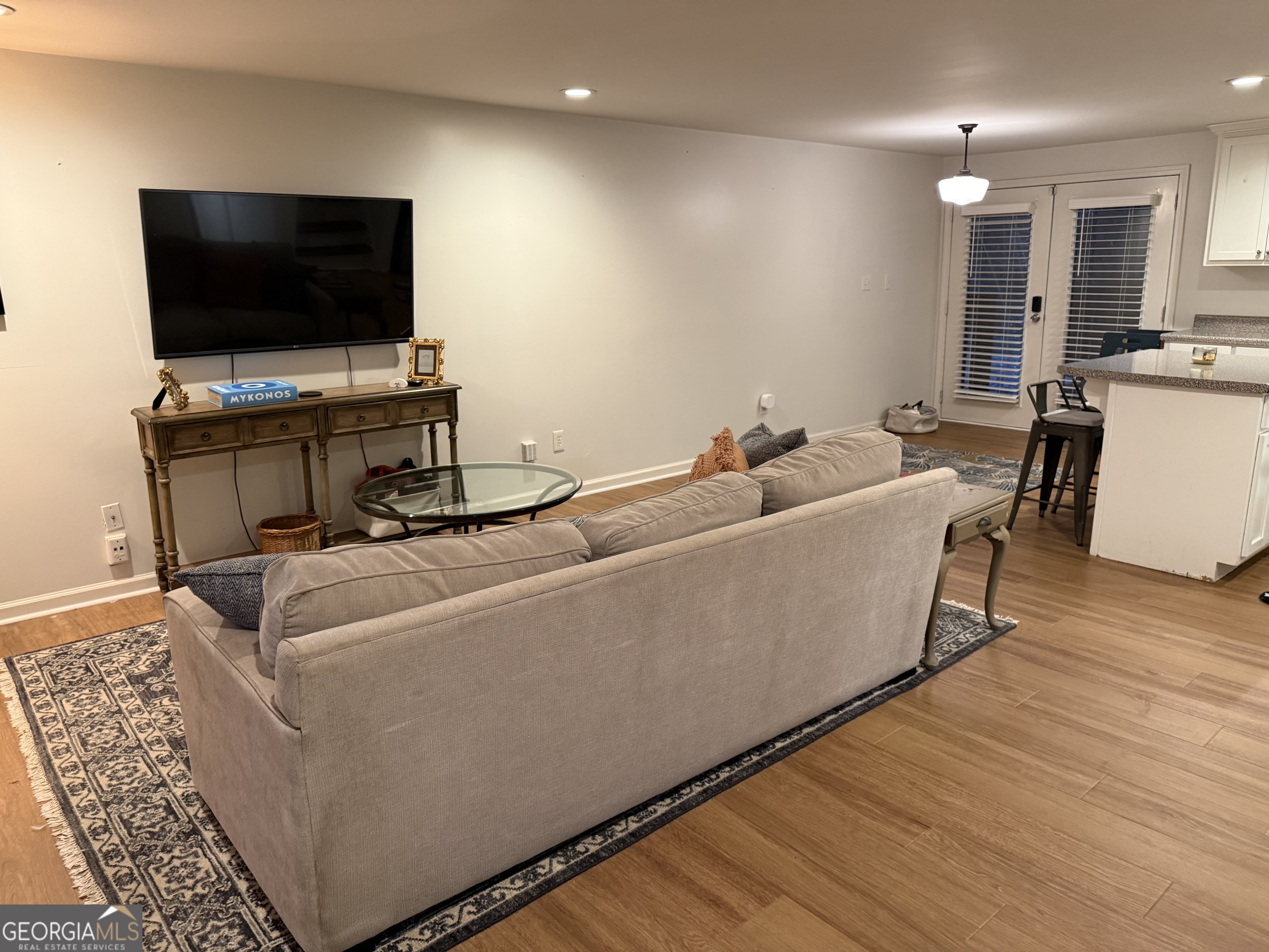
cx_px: 634
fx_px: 880
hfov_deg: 71.6
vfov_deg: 56.8
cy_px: 476
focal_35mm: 24
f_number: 1.78
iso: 320
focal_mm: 6.76
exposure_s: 1/60
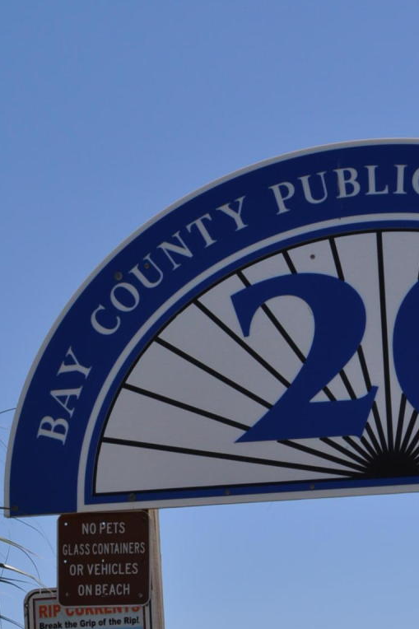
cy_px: 711
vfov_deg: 19.1
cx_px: 374
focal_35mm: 102
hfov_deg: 13.3
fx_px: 1781
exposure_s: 1/500
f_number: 11
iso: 200
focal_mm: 26
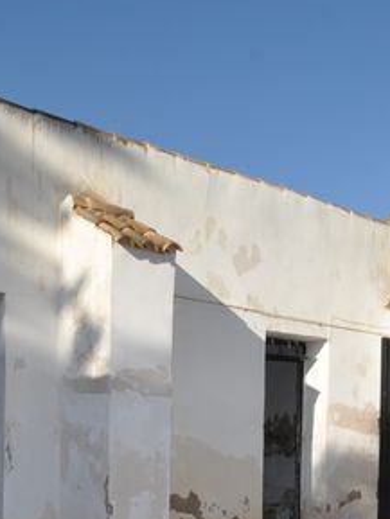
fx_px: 706
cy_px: 464
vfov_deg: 37.8
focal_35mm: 47
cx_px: 294
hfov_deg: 30.4
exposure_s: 1/200
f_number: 14
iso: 200
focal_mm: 10
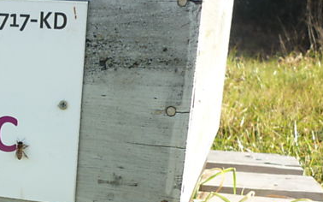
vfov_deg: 17.1
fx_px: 651
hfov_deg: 26.3
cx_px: -3
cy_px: 218
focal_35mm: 74
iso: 80
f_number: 2.8
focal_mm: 5.5
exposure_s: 1/320
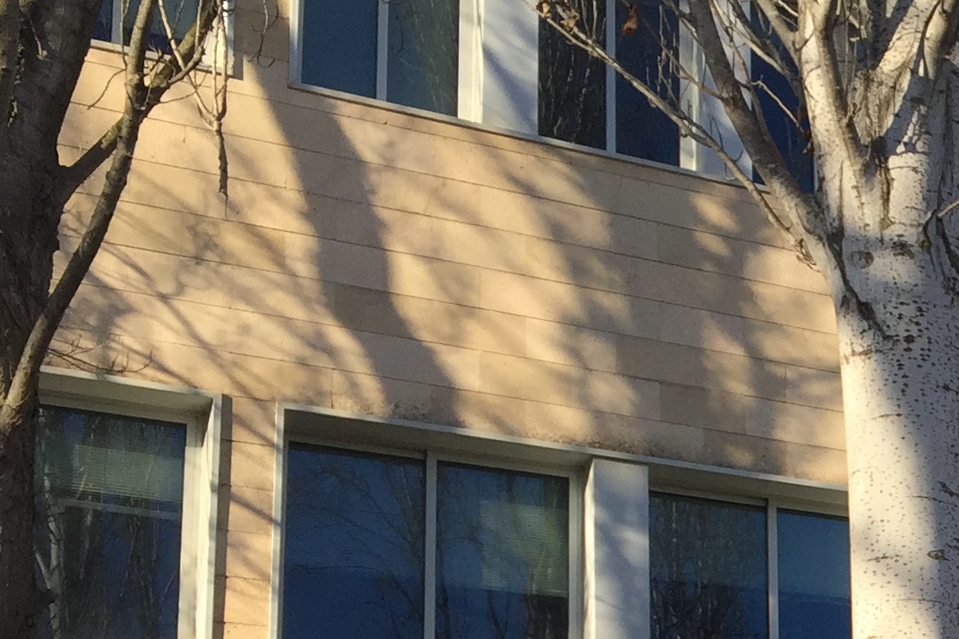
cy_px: 799
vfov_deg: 14.3
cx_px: 1430
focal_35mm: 92
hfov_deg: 19.4
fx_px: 2450
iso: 32
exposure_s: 1/942
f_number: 2.2
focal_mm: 4.15
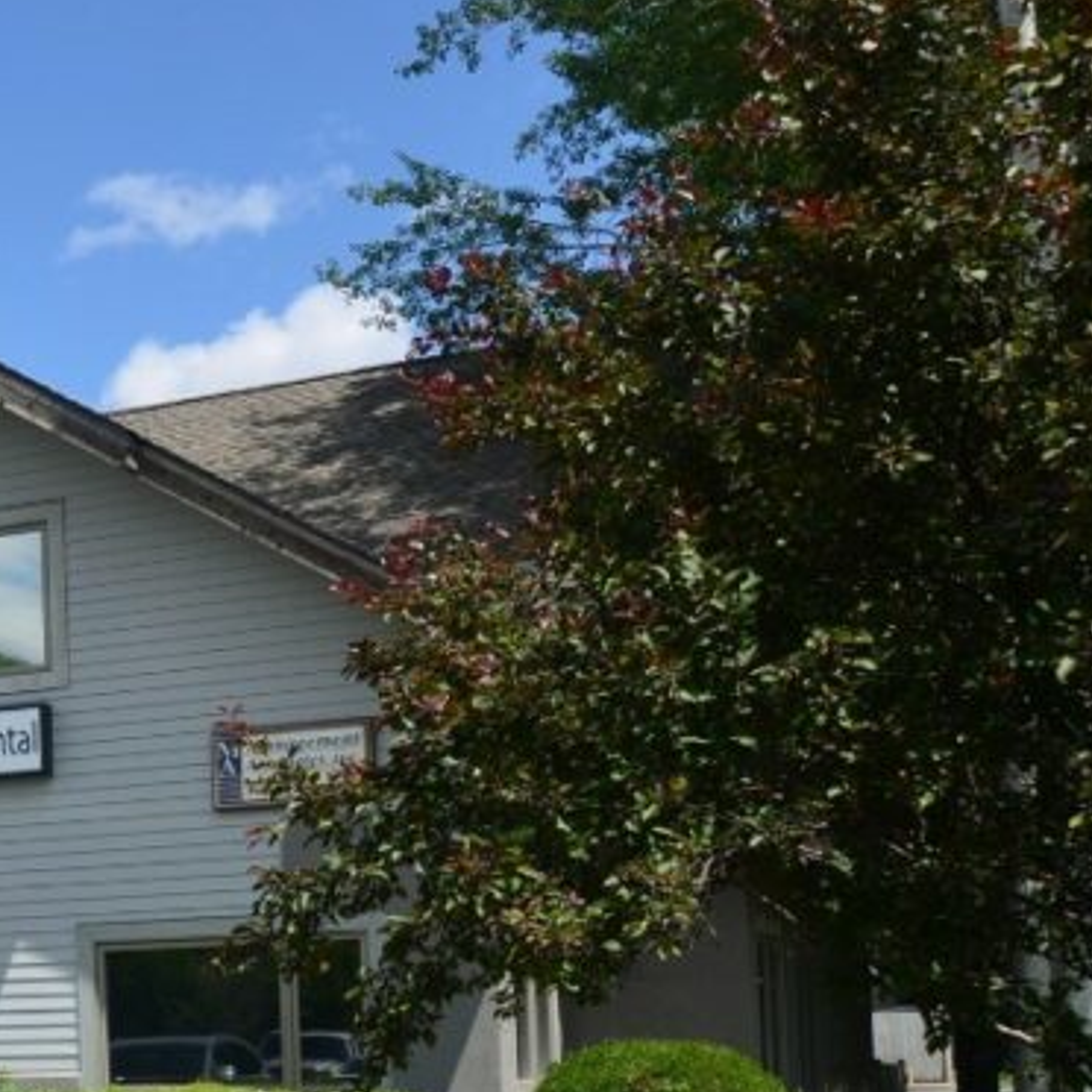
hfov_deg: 23.6
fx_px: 2248
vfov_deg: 26.6
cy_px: 929
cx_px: -387
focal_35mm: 63
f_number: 8
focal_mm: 18
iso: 100
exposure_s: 1/250
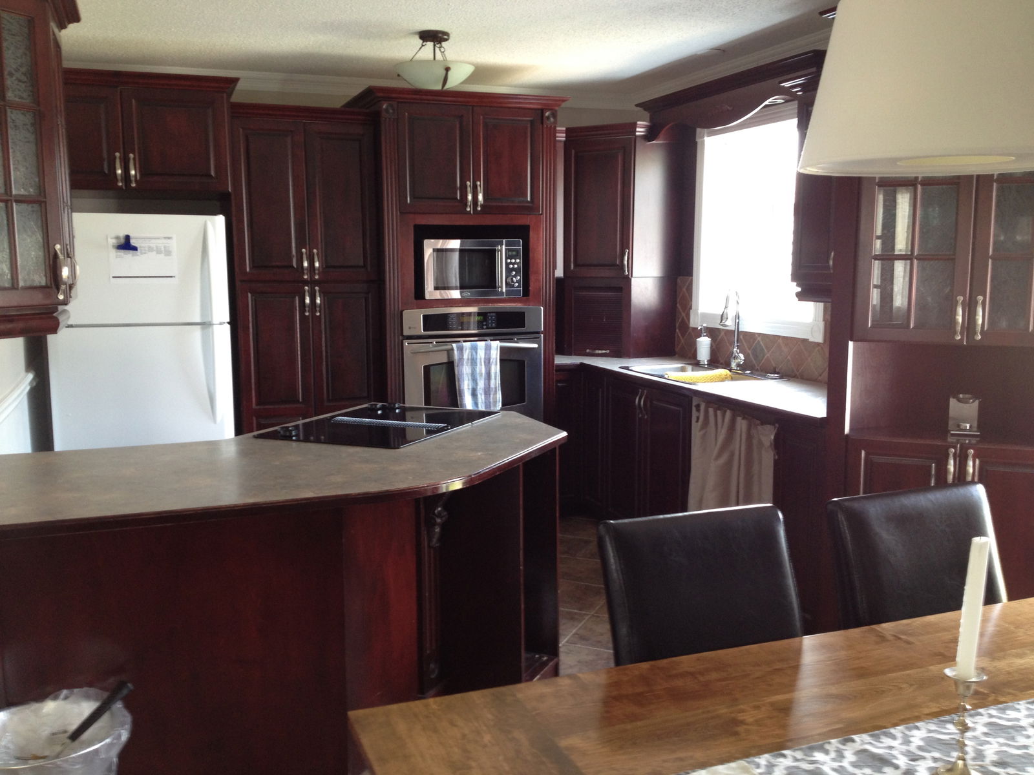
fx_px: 1045
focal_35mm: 35
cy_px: 388
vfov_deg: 40.7
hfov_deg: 52.6
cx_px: 517
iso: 80
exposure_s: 1/20
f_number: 2.4
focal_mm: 4.28
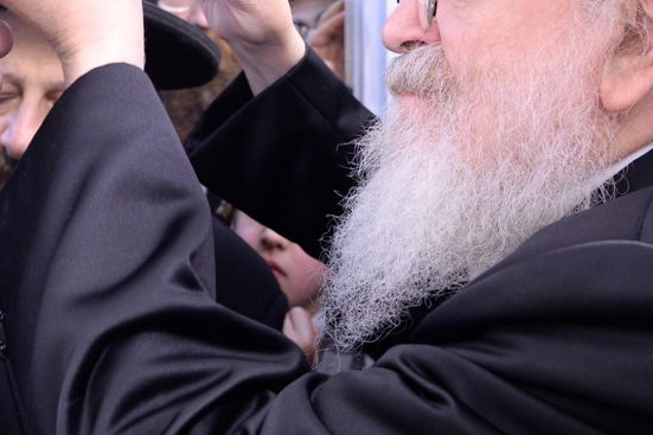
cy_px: 50
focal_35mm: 61
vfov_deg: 21.8
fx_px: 1106
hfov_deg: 32.9
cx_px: 290
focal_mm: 24
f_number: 4.5
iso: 2000
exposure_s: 1/80
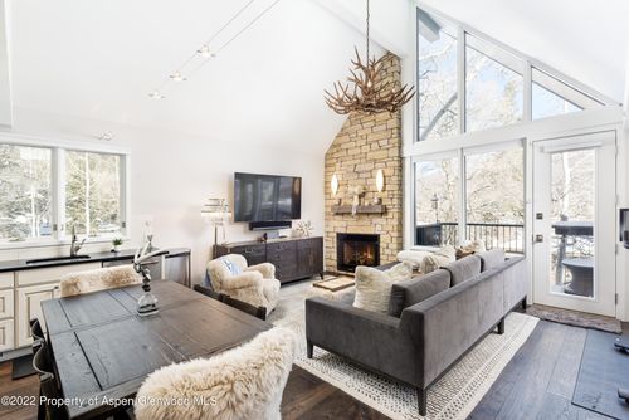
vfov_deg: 70.5
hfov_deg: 93.2
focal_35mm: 17
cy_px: 210
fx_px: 297
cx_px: 314
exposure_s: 1/15
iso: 200
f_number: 7.1
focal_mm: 17
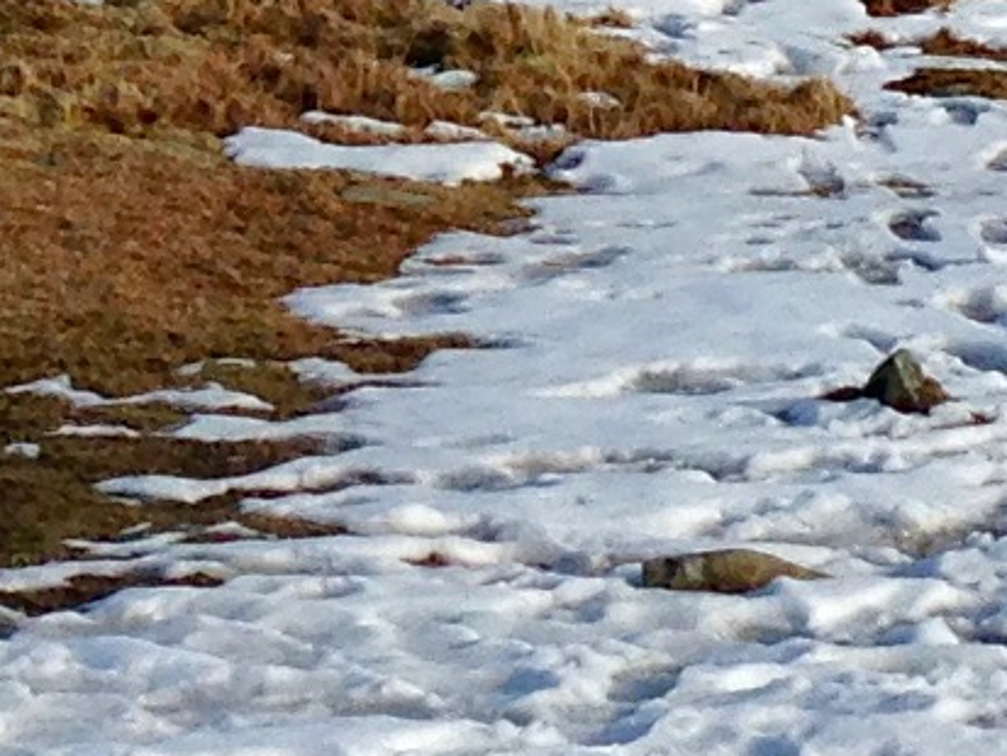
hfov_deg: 7.6
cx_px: 207
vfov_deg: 5.7
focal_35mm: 261
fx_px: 7595
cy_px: -276
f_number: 2.4
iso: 50
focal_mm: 4.12
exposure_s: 1/2088
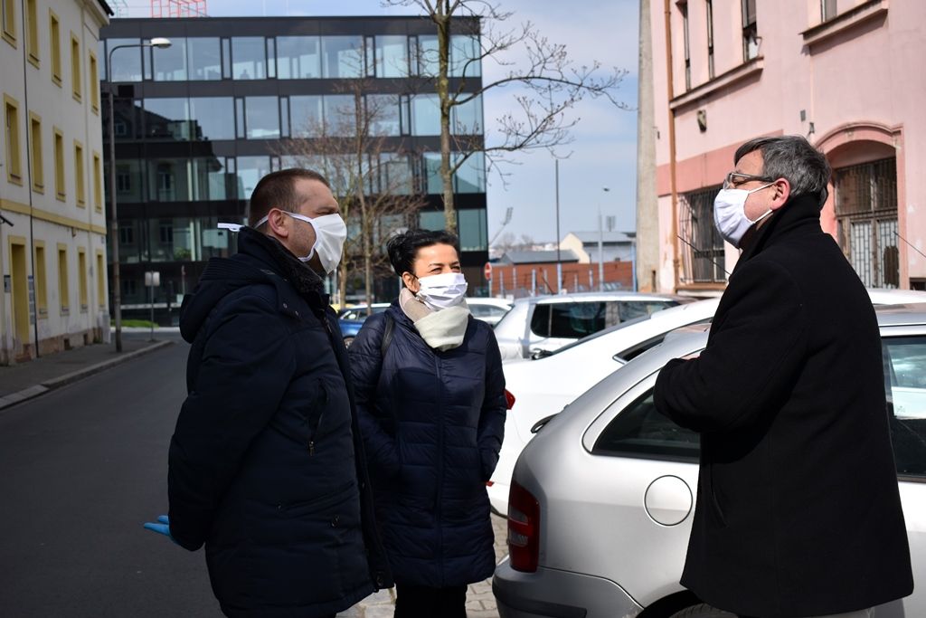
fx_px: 1042
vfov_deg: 33.0
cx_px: 463
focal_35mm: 40
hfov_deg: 47.9
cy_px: 309
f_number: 4
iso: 100
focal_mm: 27
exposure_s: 1/1250
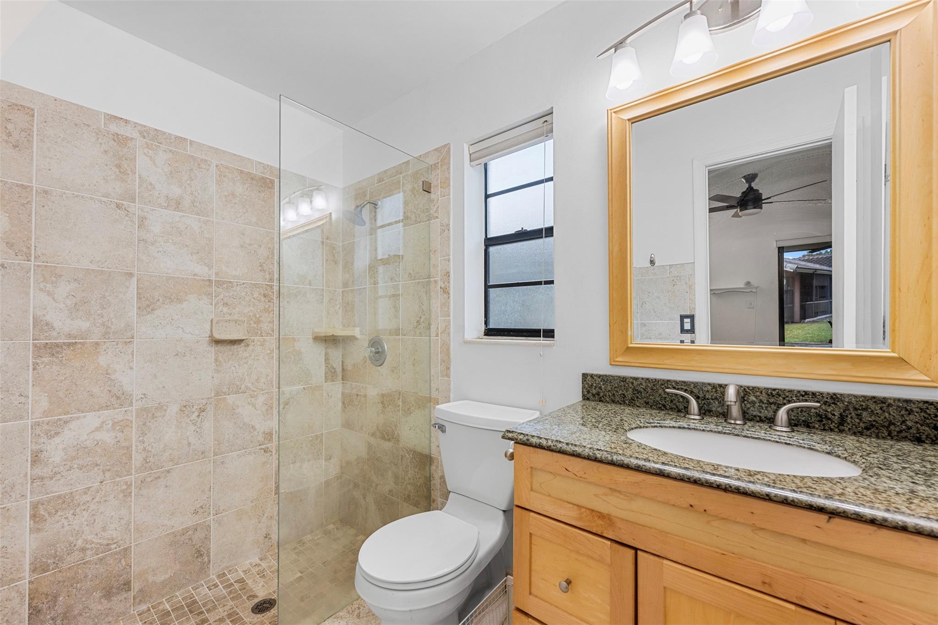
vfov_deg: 81.2
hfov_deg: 104.3
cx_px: 469
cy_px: 312
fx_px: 365
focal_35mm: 14
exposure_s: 1/10
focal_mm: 14
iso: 500
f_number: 8
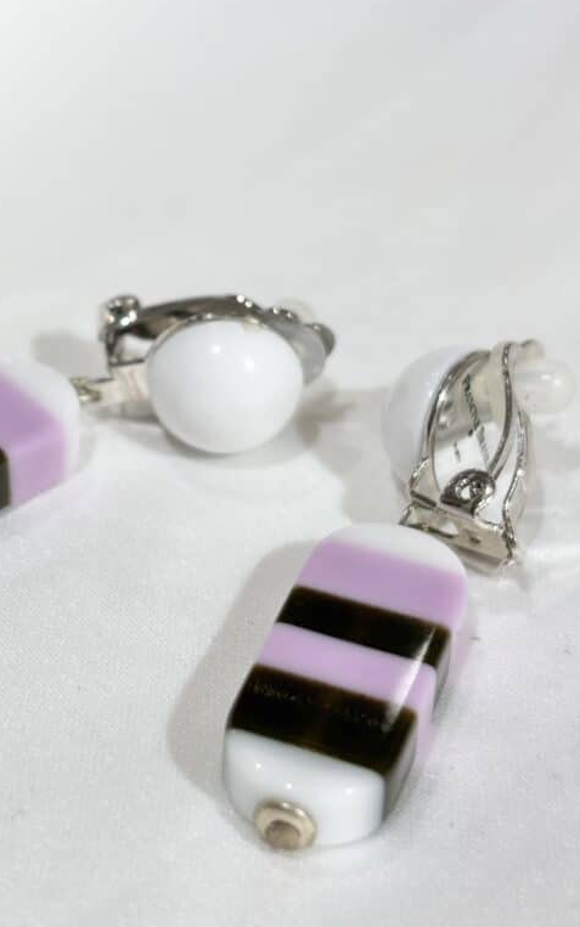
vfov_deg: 27.8
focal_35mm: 74
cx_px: 137
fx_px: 1871
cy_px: 431
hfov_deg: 17.5
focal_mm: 5.96
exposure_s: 1/191
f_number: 1.6
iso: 32
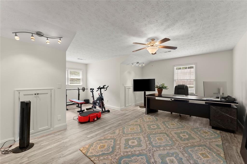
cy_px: 82
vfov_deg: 81.2
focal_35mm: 14
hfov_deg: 104.2
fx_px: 96
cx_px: 124
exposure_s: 1/6
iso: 640
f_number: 7.1
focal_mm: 14
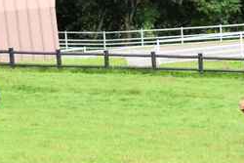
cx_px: 297
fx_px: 1699
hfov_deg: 8.1
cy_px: -50
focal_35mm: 251
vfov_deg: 5.5
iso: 200
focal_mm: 55
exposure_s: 1/250
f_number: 8
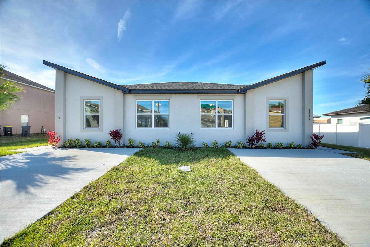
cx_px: 185
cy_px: 124
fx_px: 154
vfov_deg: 77.3
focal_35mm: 15
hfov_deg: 100.4
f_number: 4.5
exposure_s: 1/250
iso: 100
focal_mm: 10
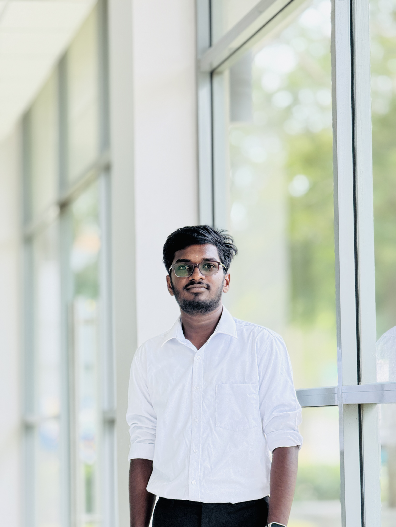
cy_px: 264
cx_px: 198
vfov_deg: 16.4
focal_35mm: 120
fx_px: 1830
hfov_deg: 12.3
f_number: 2.8
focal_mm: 15.66
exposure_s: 1/99
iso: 160
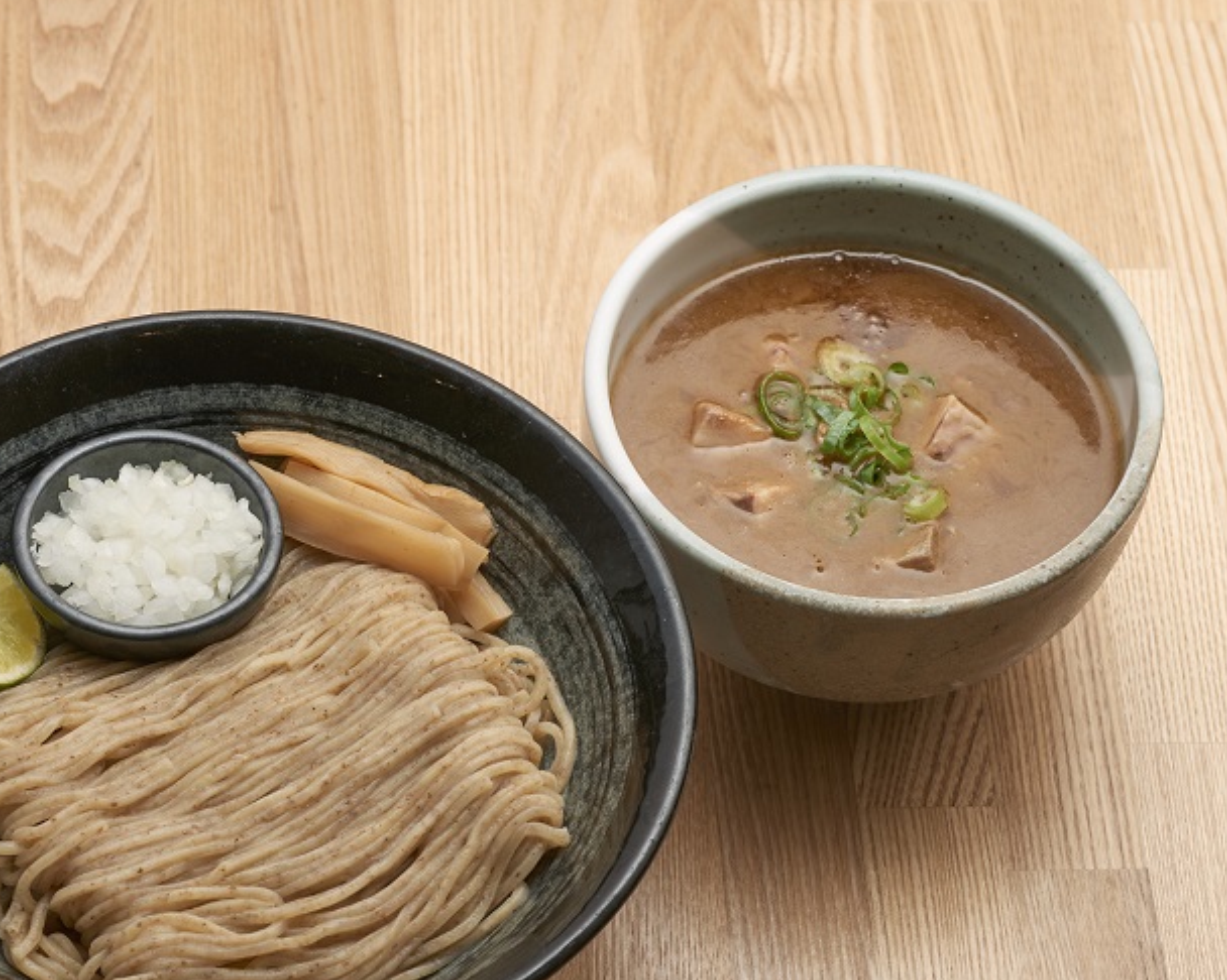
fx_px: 4030
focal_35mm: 111
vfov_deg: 13.9
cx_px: 434
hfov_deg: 17.3
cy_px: 569
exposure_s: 1/60
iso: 50
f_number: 10
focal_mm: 60
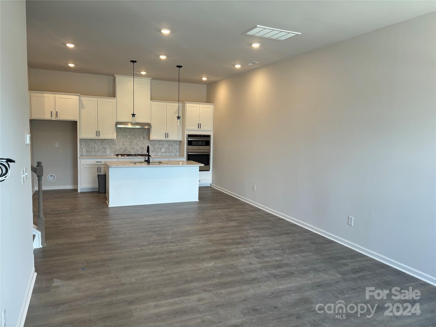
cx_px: 218
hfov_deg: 67.3
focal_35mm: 26
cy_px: 164
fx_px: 327
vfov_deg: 53.1
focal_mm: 5.96
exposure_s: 1/120
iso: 64
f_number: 1.6
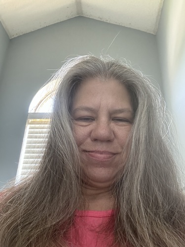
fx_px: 214
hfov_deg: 46.8
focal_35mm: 30
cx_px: 92
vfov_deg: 60.0
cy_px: 124
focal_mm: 2.69
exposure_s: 1/30
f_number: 1.9
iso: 320
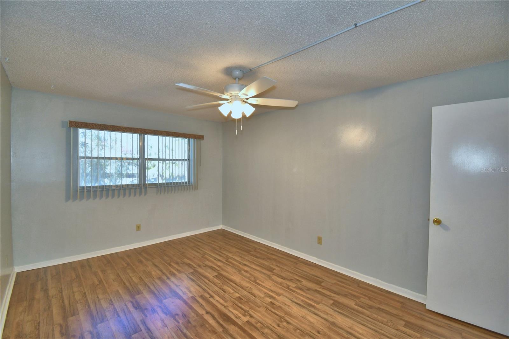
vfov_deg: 77.3
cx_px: 254
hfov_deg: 100.4
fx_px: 212
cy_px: 170
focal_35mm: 15
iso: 200
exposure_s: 1/30
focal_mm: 10
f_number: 4.5
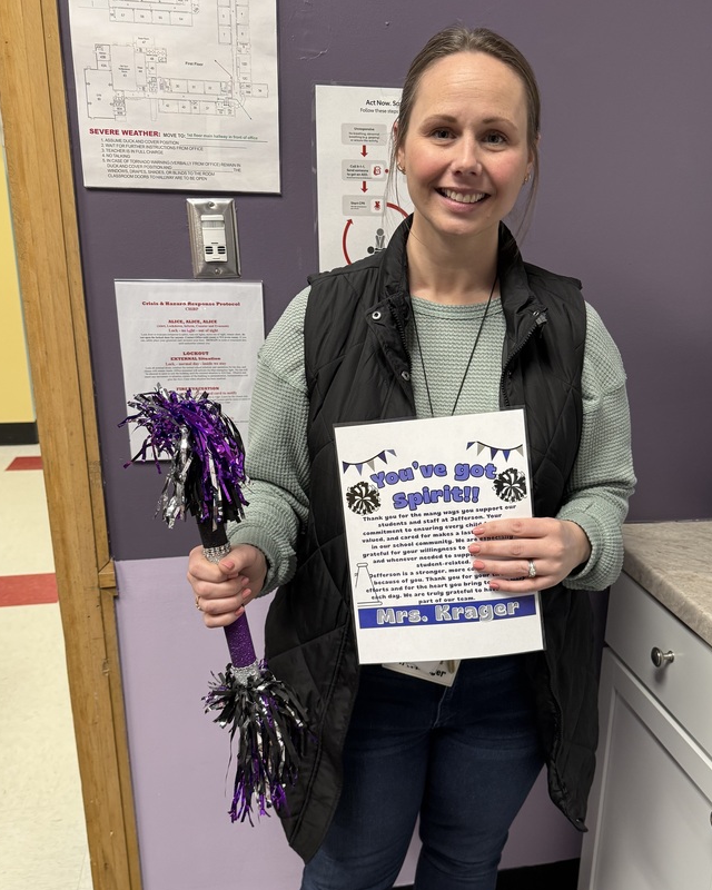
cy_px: 478
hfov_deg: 48.3
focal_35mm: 30
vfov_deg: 58.7
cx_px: 412
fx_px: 790
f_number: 1.78
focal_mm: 6.76
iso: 200
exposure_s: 1/75
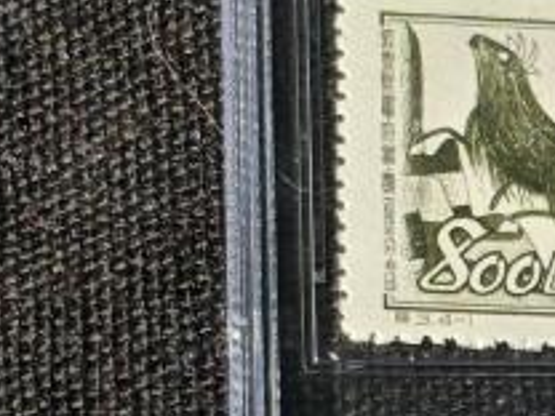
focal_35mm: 377
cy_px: 691
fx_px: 6044
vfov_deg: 3.9
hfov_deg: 5.1
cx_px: 1313
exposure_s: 1/2349
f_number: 1.5
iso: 50
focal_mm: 4.94
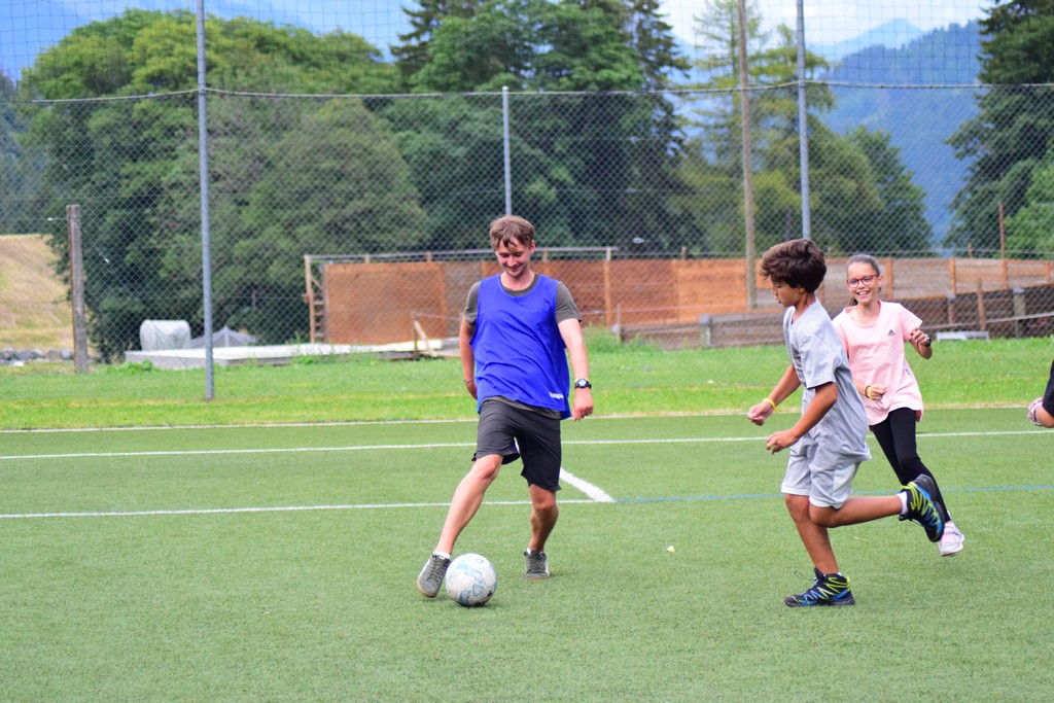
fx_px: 3074
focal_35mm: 105
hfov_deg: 19.5
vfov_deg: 13.0
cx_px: 527
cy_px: 352
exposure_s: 1/500
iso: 1600
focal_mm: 70
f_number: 4
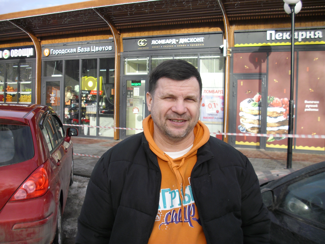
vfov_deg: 37.7
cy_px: 122
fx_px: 357
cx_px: 162
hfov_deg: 49.0
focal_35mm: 38
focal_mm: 6.2
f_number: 2.8
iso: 100
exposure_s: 1/500
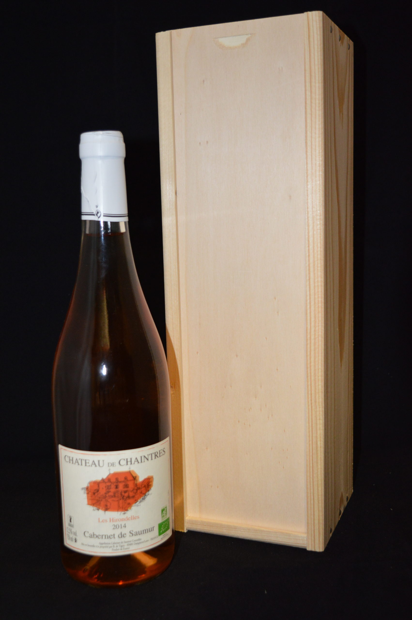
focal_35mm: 42
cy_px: 310
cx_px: 206
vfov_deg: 46.4
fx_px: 722
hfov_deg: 31.8
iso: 1100
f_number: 4.2
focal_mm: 28
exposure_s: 1/60
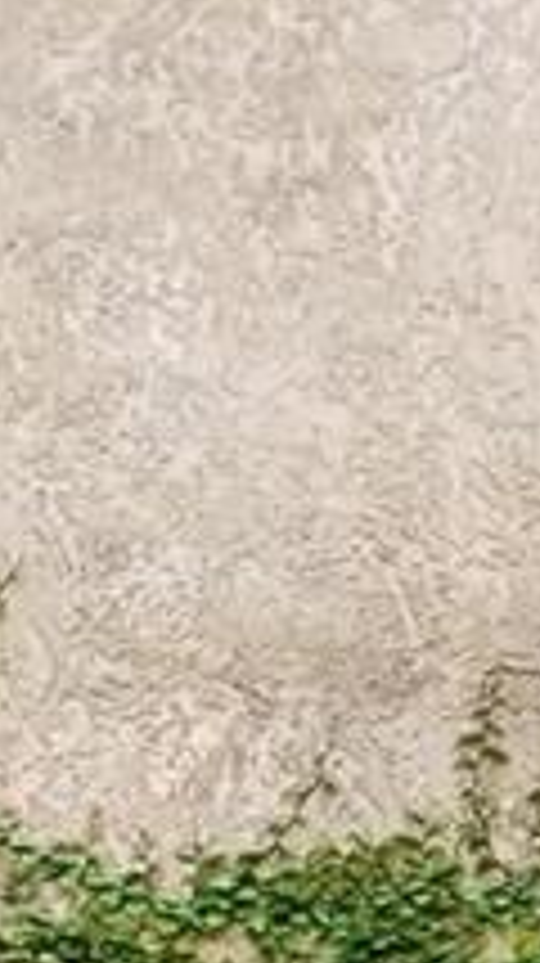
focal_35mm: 159
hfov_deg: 7.6
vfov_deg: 12.3
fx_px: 4057
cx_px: 284
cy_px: 1760
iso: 50
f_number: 1.7
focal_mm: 4.25
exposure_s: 1/257
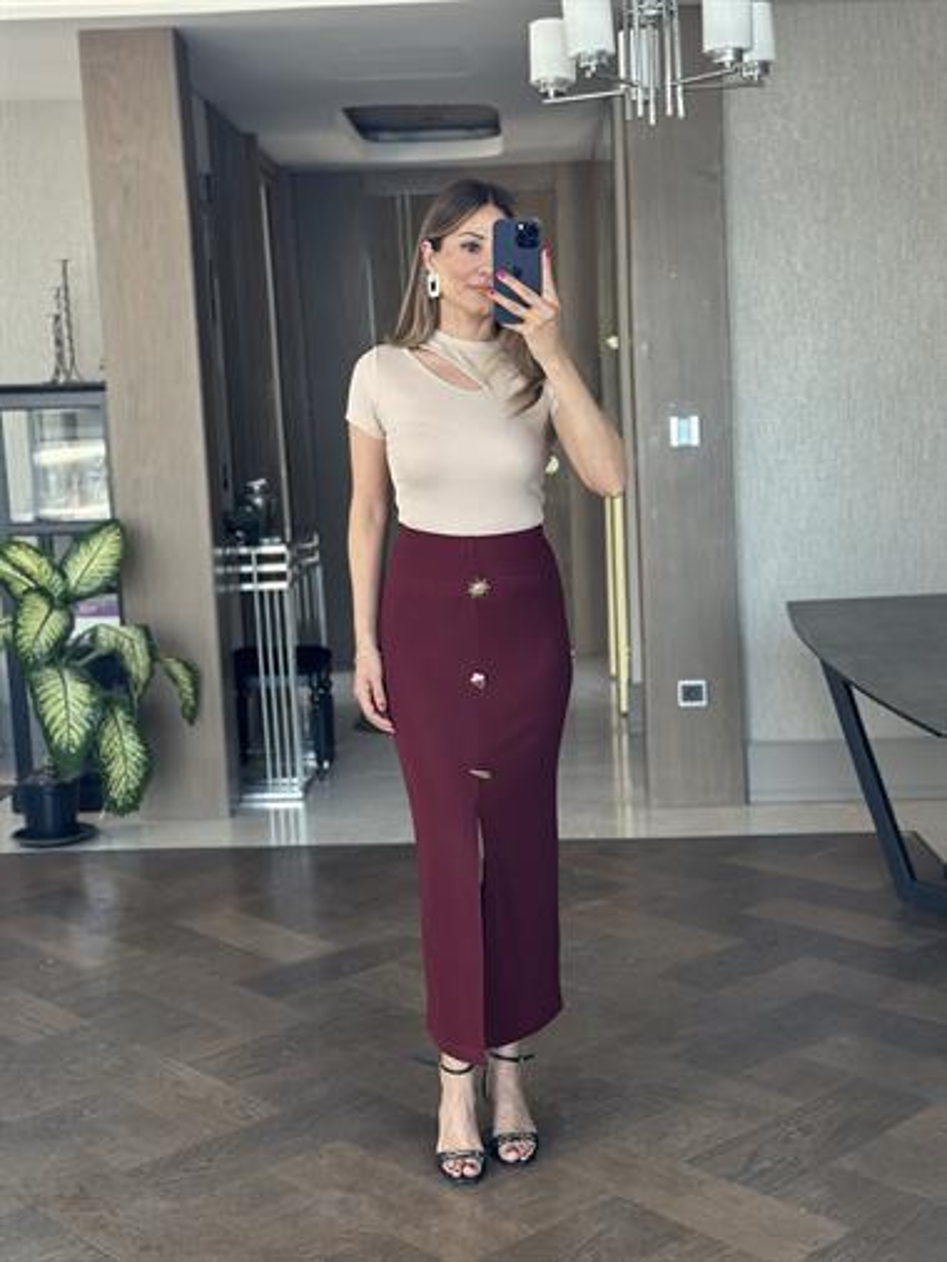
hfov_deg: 30.3
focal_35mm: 48
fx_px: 1749
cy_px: 631
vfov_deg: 39.6
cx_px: 474
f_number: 1.78
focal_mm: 6.86
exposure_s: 1/71
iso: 125
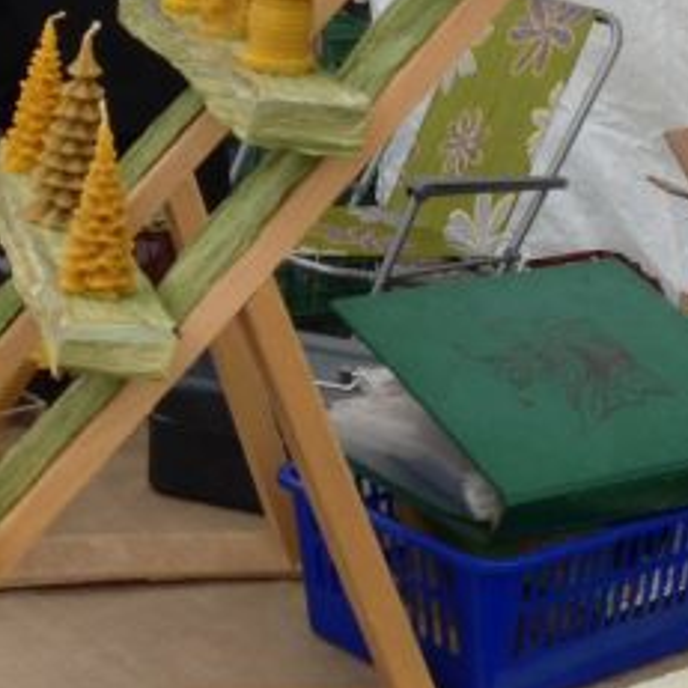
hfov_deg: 16.2
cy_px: 63
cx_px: 137
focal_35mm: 107
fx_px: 2406
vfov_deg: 16.1
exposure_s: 1/175
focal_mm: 4.28
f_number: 2.4
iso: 50
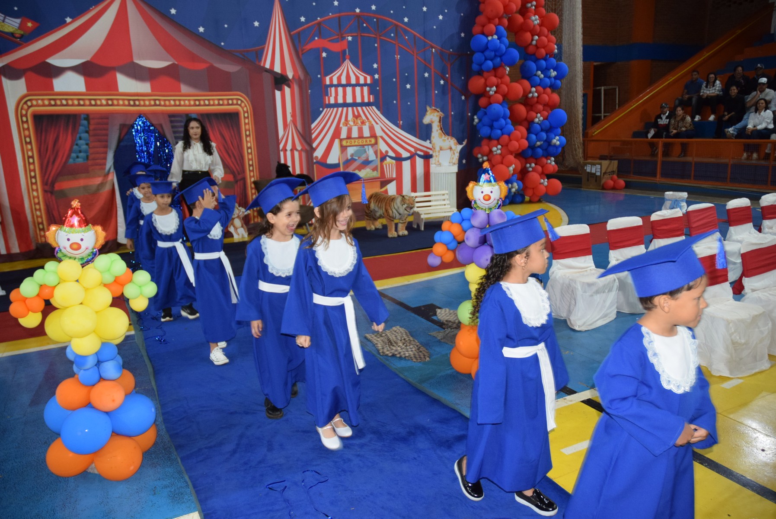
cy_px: 260
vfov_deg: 48.0
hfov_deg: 67.3
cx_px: 388
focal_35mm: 27
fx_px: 582
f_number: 3.5
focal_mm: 18
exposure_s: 1/60
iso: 1250
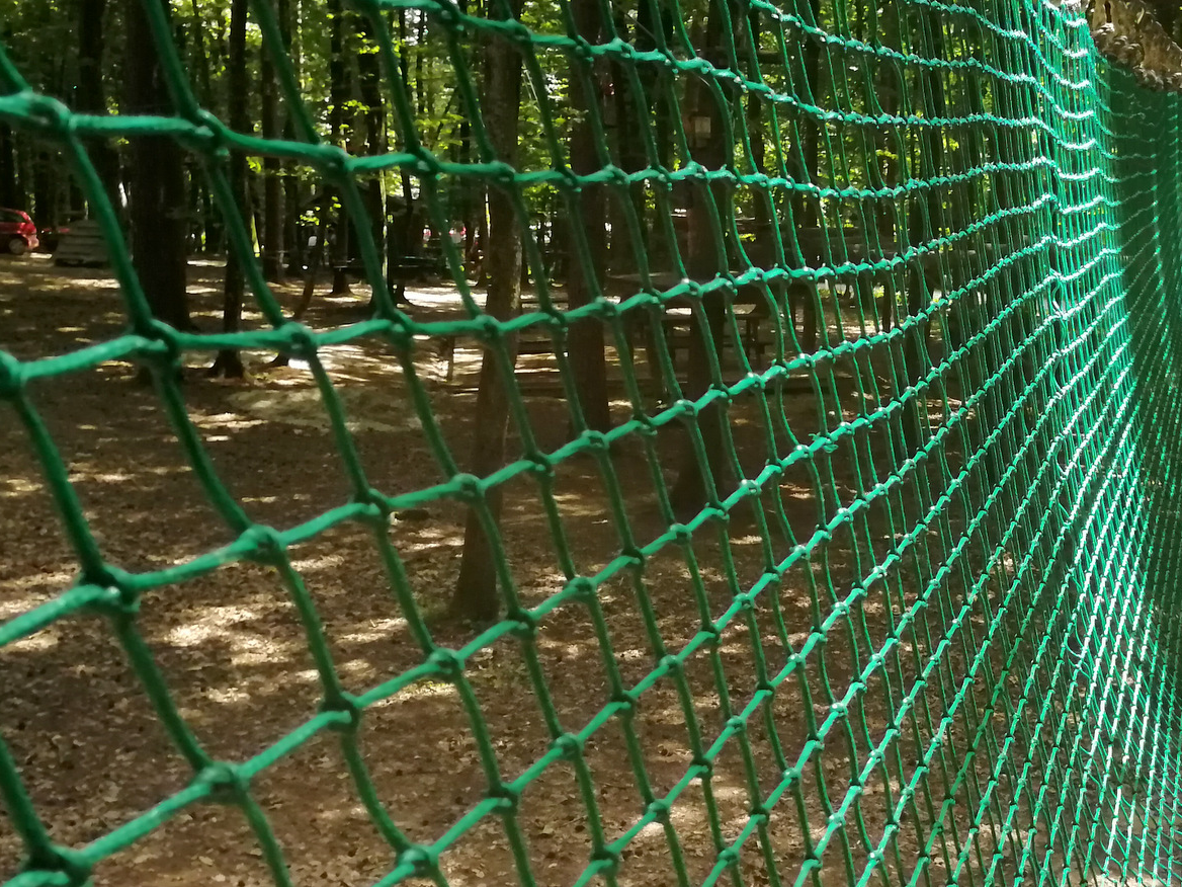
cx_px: 726
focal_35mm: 37
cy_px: 341
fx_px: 1263
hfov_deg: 49.7
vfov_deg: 38.5
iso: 400
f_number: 1.8
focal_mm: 3.95
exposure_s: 1/900
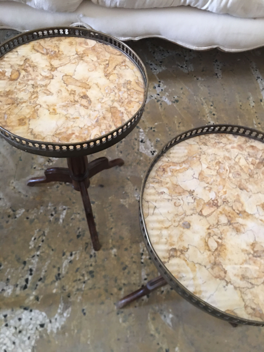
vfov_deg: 61.7
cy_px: 176
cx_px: 132
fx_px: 295
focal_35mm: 29
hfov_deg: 48.2
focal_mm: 4.15
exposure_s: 1/8
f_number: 2.2
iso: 125
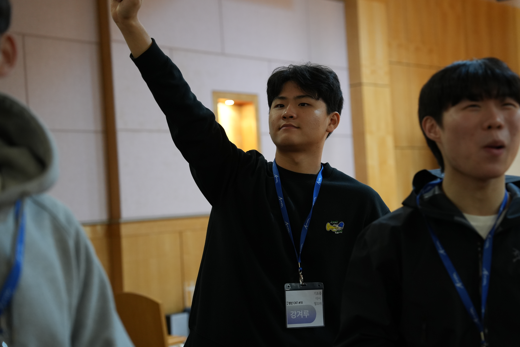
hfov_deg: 34.5
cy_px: 174
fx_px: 838
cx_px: 260
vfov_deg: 23.4
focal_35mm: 58
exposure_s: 1/60
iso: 2000
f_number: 2.8
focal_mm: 58
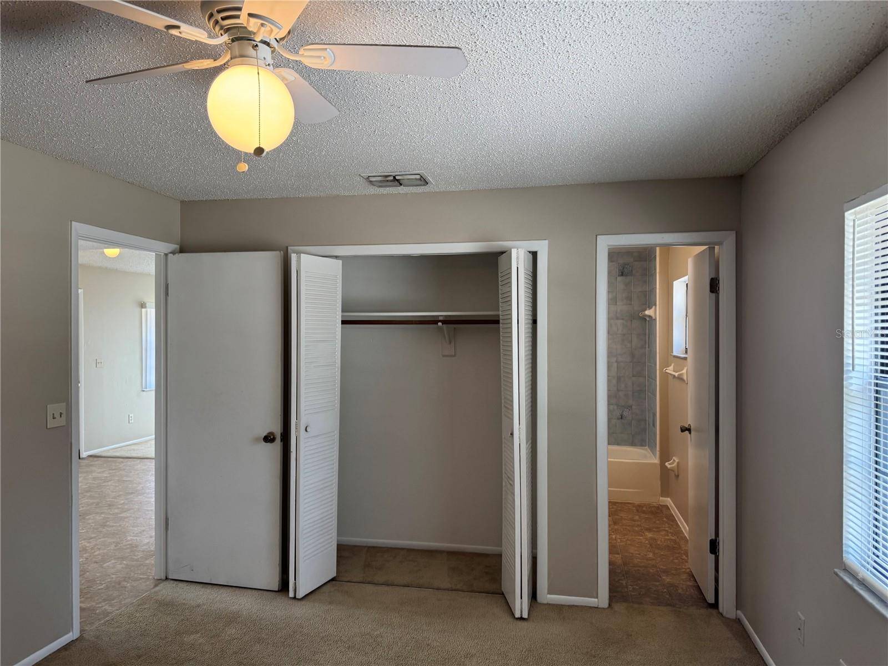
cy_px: 333
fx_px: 616
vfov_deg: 56.8
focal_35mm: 24
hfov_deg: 71.6
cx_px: 444
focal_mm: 6.76
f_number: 1.78
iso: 125
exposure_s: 1/120
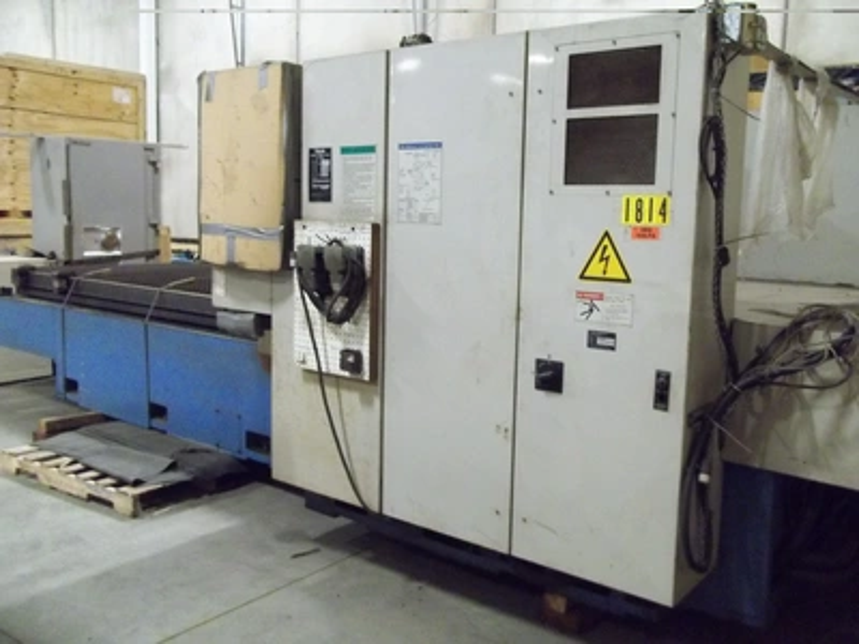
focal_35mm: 32
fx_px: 794
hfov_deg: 56.8
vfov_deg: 44.2
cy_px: 322
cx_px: 430
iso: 640
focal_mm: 5.7
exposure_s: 1/40
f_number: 2.9
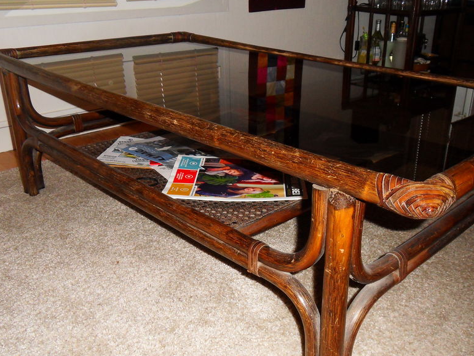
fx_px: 479
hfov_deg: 52.2
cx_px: 286
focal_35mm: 35
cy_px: 207
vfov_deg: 40.6
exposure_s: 1/30
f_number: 3.5
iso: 200
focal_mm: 4.7
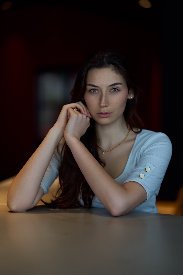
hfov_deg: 16.1
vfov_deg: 23.9
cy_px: 138
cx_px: 92
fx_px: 648
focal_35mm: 85
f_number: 1.4
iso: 100
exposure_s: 1/320
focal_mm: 85
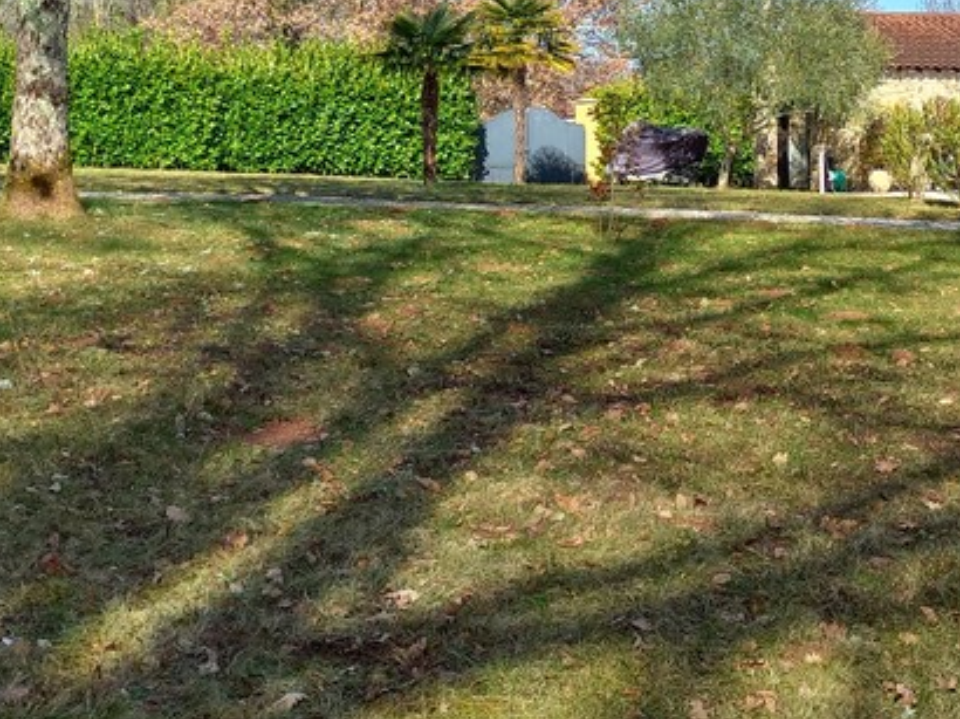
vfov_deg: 23.5
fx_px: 1691
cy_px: 105
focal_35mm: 61
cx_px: 667
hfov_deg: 31.4
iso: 50
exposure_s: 1/638
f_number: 1.8
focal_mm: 4.65
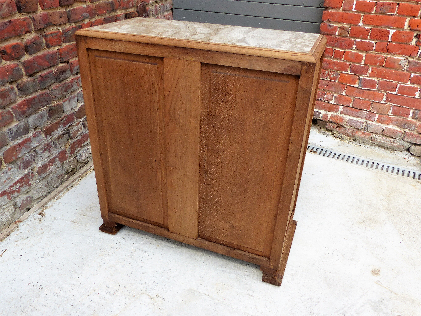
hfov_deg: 63.4
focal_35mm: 28
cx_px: 210
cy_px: 158
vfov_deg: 49.7
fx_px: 341
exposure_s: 1/200
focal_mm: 5
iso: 100
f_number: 4
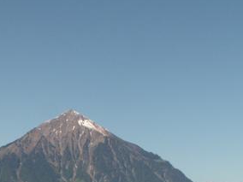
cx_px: 62
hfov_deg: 24.5
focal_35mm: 79
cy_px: 174
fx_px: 555
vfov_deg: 18.3
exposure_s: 1/160
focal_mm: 5.86
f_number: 8
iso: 50
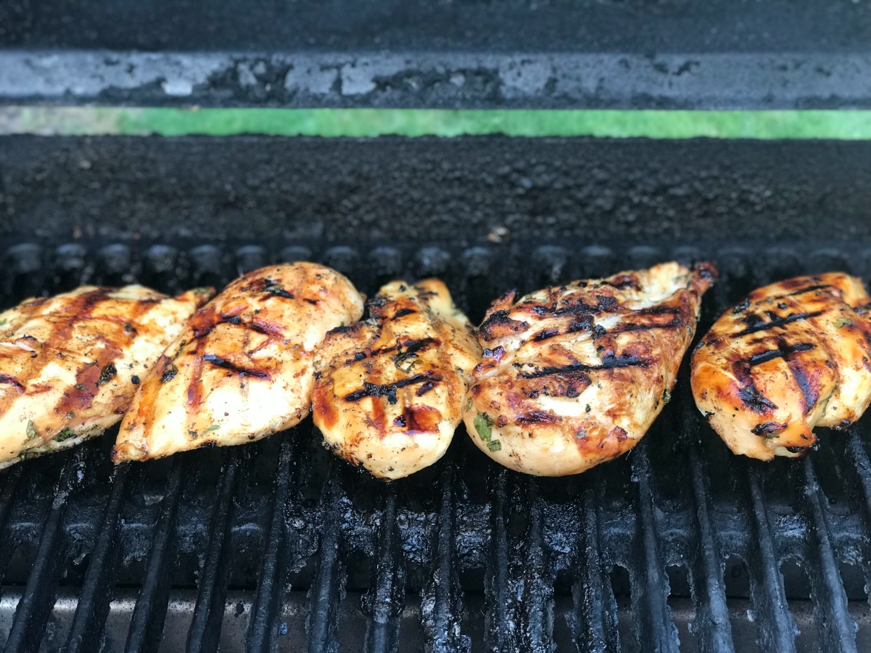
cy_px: 326
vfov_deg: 25.7
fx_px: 1434
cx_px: 436
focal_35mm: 57
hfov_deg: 33.8
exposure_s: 1/60
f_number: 2.8
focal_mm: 6.6
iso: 64
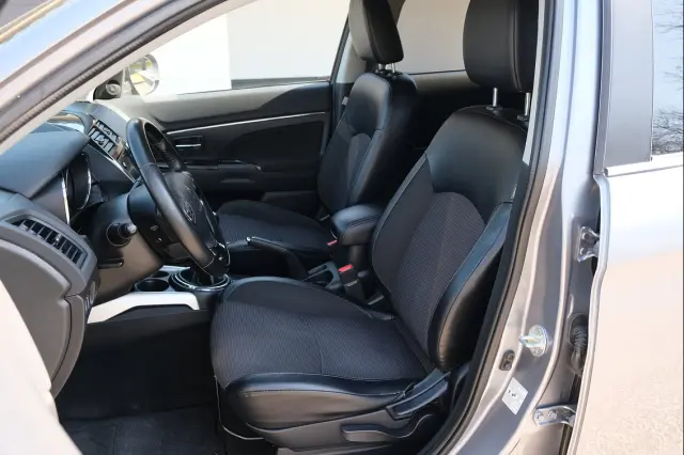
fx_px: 589
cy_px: 228
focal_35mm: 31
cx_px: 342
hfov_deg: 60.3
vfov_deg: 42.3
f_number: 4
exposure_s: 1/80
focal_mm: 20.5
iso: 320
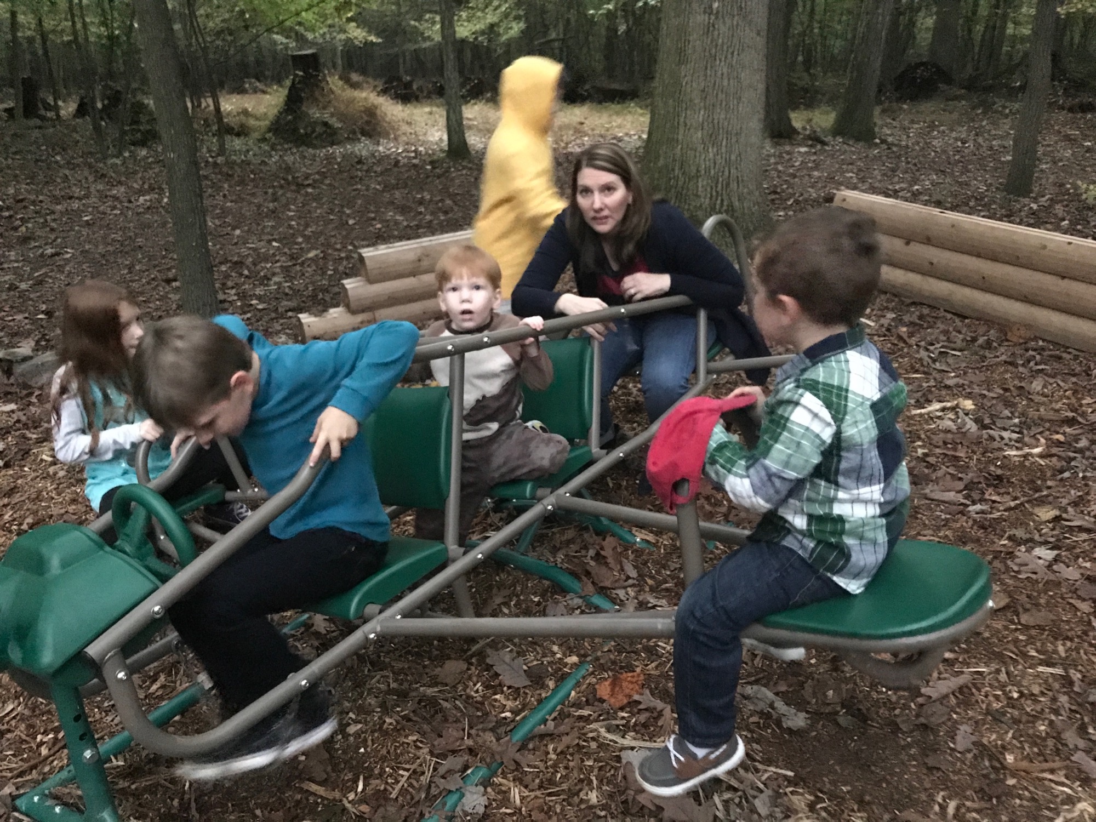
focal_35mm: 28
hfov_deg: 63.4
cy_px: 411
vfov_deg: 49.7
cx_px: 548
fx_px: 887
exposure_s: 1/4
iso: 320
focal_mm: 3.99
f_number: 1.8
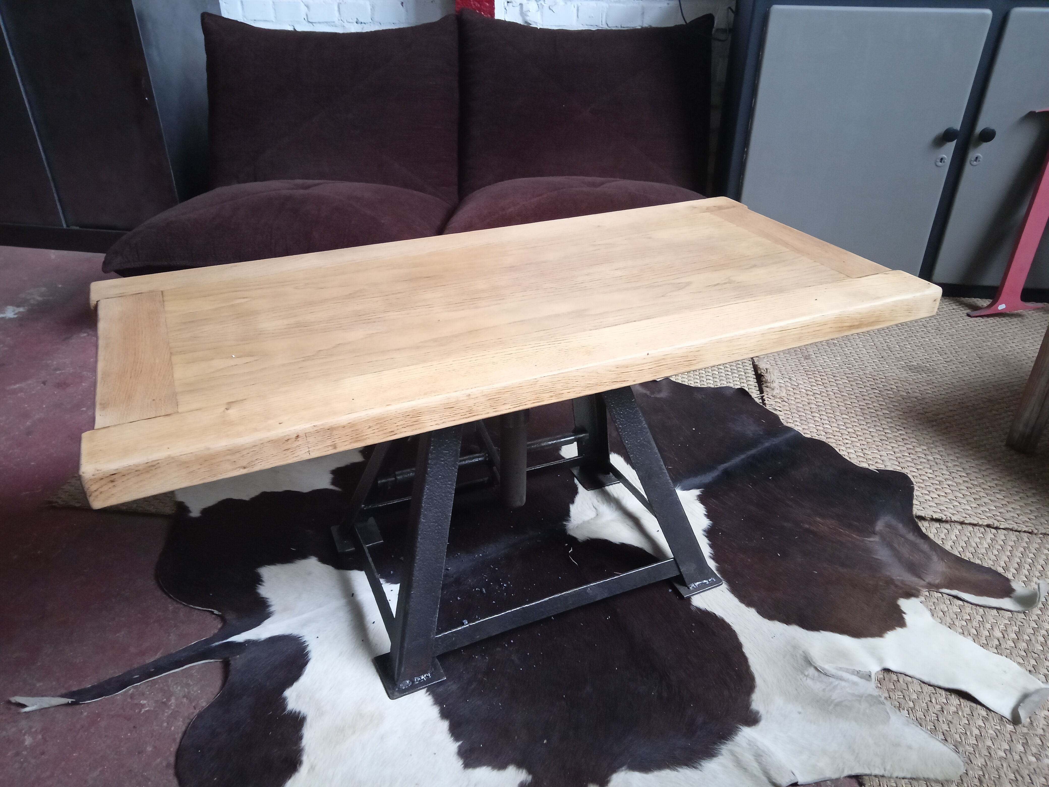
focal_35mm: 26
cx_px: 524
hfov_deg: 67.3
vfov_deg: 53.1
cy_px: 394
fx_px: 788
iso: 1175
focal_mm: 3.46
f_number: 2.2
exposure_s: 1/20
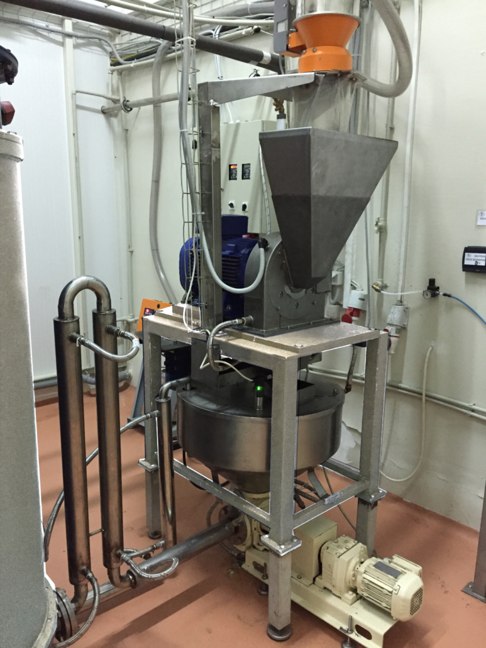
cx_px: 243
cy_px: 324
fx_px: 543
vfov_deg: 61.6
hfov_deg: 48.2
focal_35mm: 29
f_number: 2.2
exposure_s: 1/17
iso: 250
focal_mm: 4.15
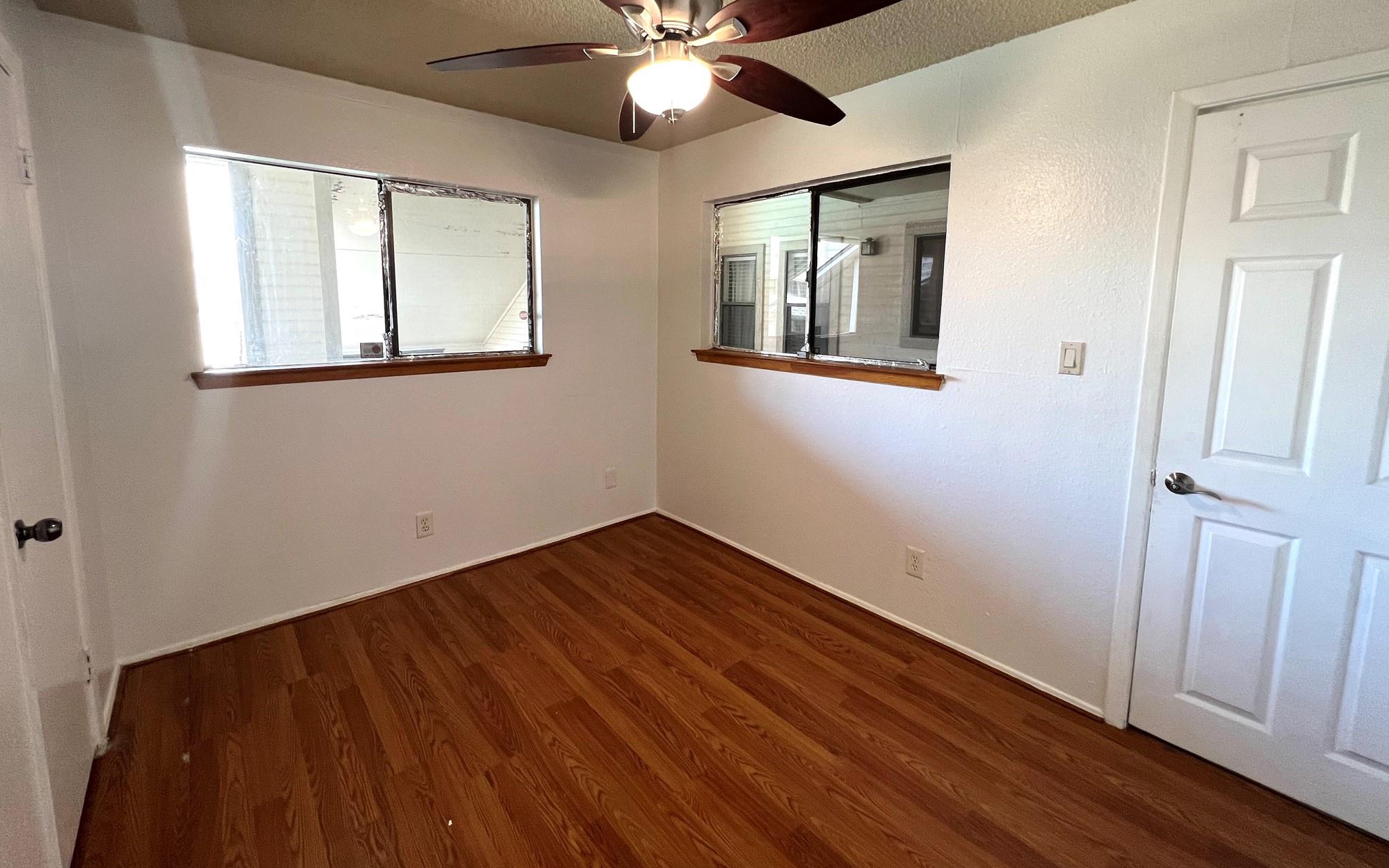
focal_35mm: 14
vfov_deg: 78.2
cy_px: 375
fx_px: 530
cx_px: 690
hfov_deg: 105.3
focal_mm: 1.57
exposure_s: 1/60
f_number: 1.8
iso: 160
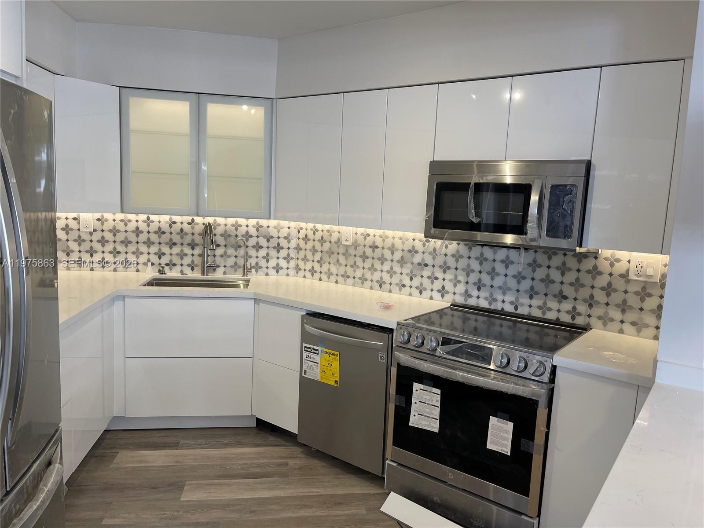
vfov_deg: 53.1
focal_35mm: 26
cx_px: 352
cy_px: 264
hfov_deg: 67.3
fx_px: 529
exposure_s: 1/120
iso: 80
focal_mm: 5.1
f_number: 1.6
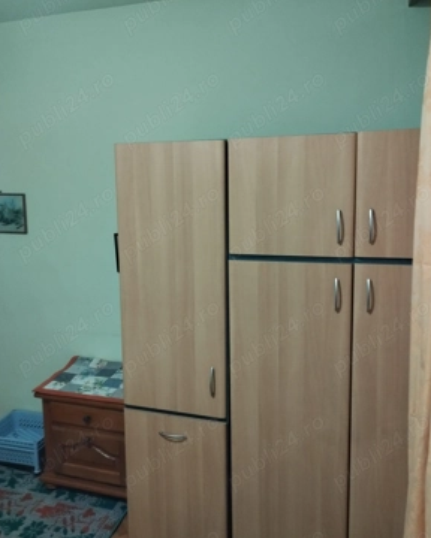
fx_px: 415
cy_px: 248
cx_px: 223
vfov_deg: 65.9
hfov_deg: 54.9
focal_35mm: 26
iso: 1090
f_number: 1.89
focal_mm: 5.89
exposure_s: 1/33.3
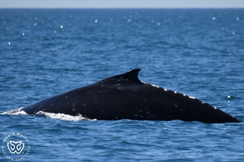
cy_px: 81
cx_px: 122
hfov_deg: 4.9
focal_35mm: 420
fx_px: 2846
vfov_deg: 3.3
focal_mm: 420
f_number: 6
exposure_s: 1/8000
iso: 900
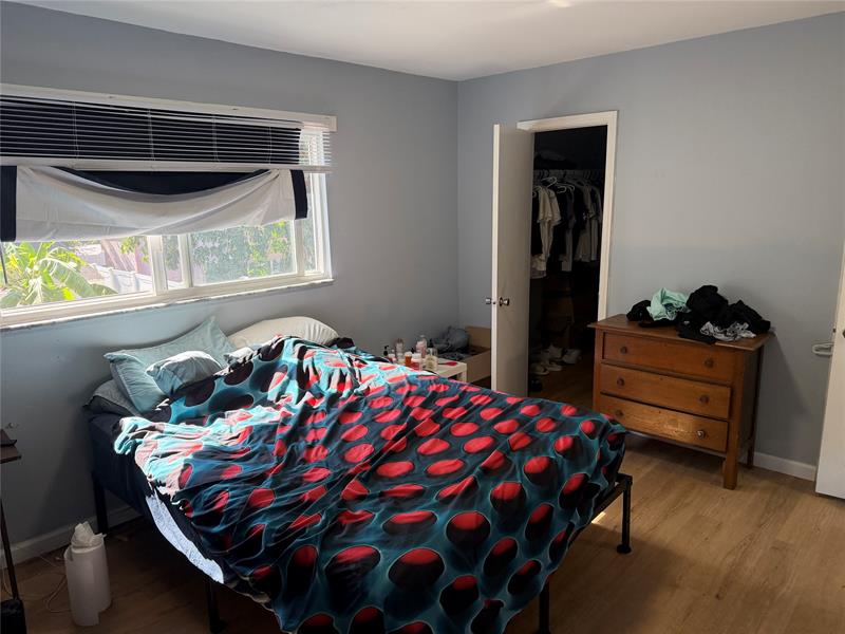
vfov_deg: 56.8
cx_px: 422
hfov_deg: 71.6
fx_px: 586
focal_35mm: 24
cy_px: 317
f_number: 1.78
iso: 200
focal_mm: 6.76
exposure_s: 1/218
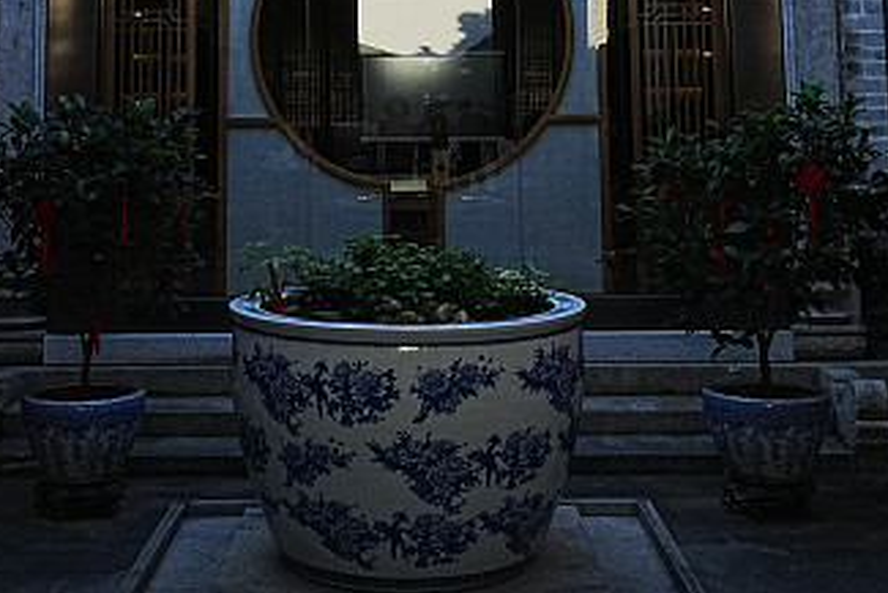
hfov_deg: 33.9
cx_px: 374
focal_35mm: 59
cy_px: -75
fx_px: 1456
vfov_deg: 21.7
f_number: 11
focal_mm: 24
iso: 1250
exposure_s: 1/250
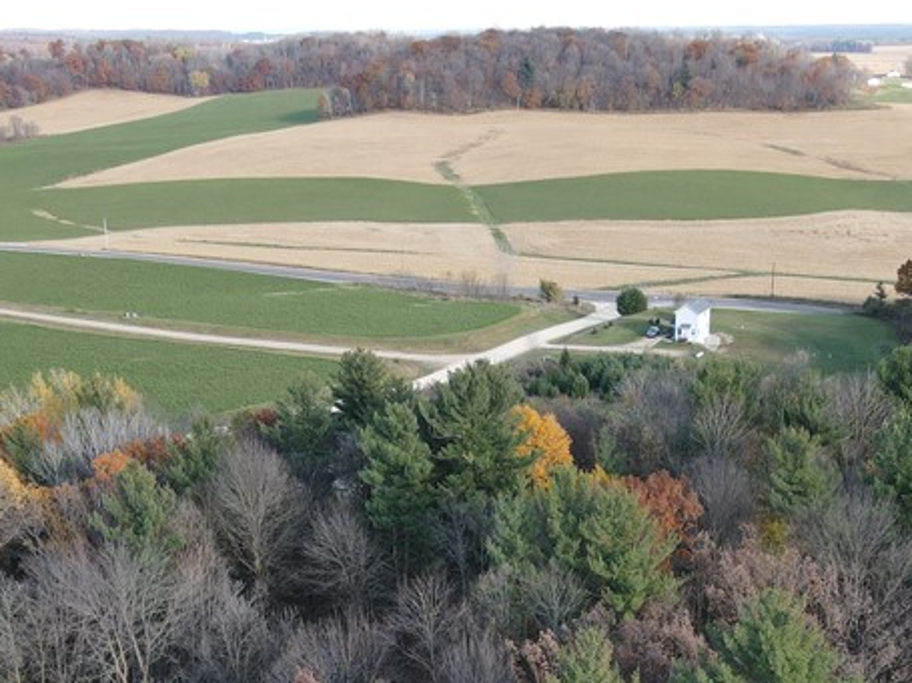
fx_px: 1422
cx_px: 511
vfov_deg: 25.7
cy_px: 683
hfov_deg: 35.5
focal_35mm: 54
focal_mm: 4.5
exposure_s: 1/120
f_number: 2.8
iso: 100
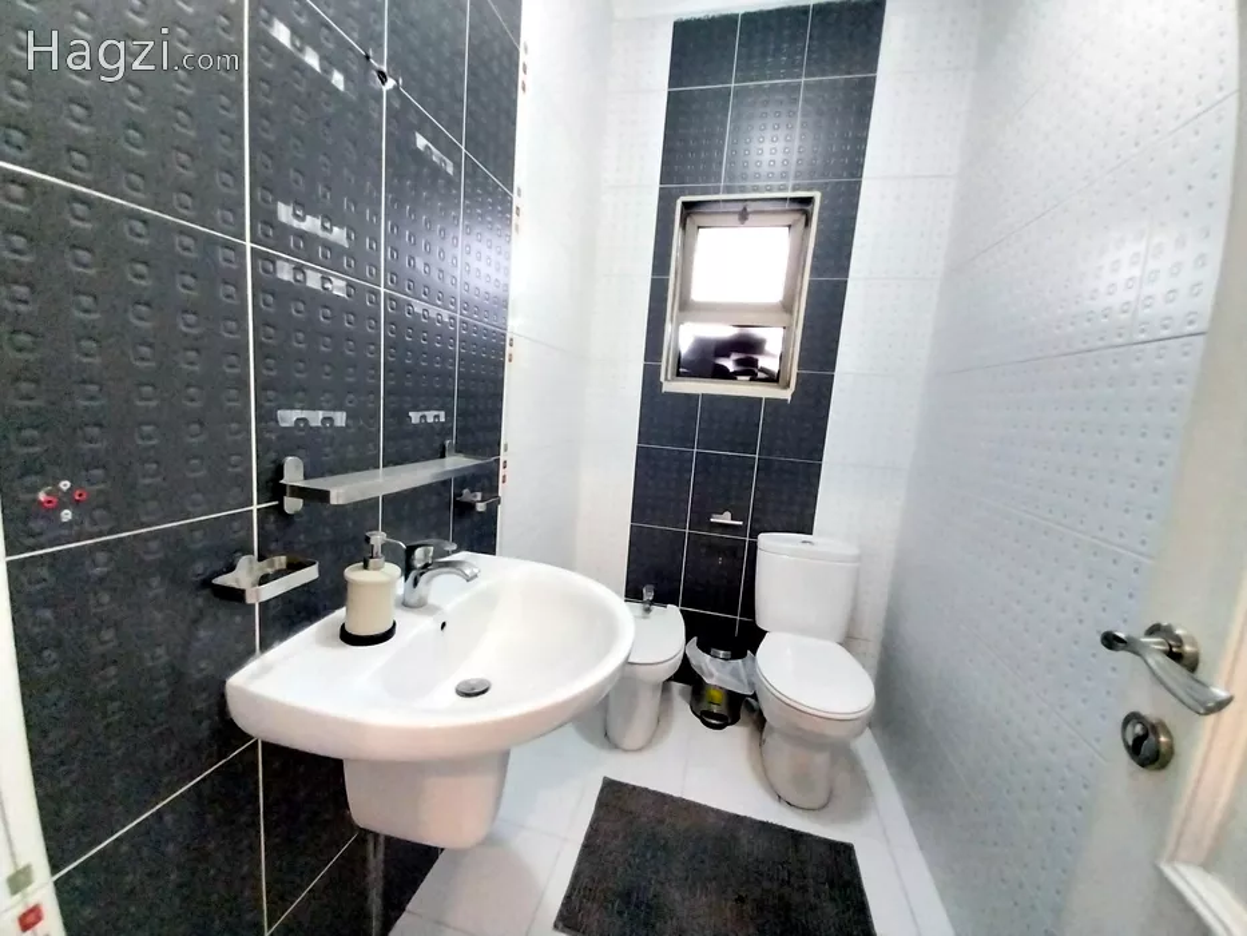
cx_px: 624
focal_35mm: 13
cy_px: 468
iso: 500
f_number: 2.2
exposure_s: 1/13
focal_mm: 1.3
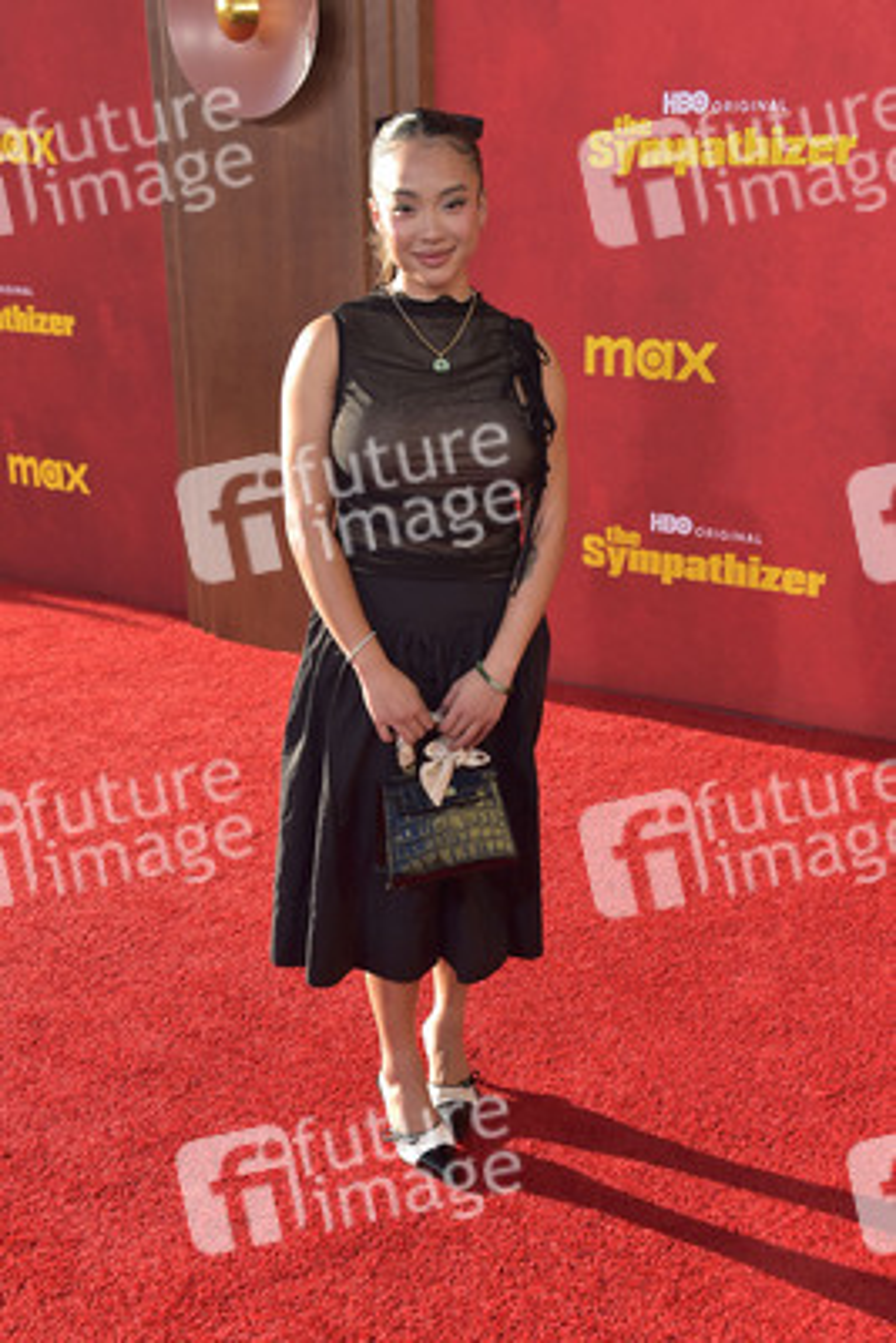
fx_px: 1492
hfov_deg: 33.4
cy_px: 672
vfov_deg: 48.4
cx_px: 448
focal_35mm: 40
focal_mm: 40
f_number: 6.3
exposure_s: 1/1600
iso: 800
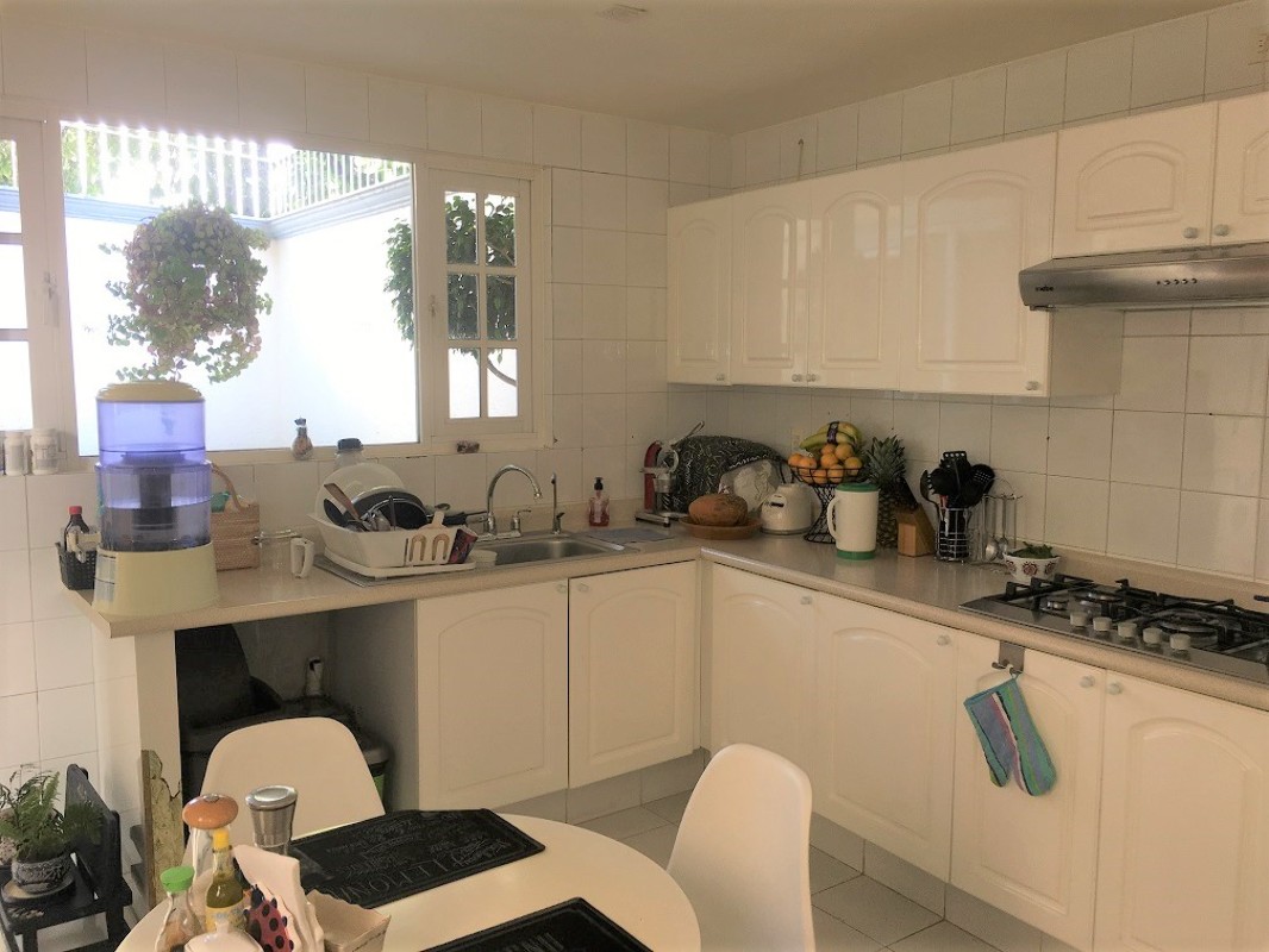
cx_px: 634
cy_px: 476
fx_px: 1063
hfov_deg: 61.6
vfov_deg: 48.2
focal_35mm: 29
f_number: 2.2
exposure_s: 1/30
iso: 32
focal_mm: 4.15
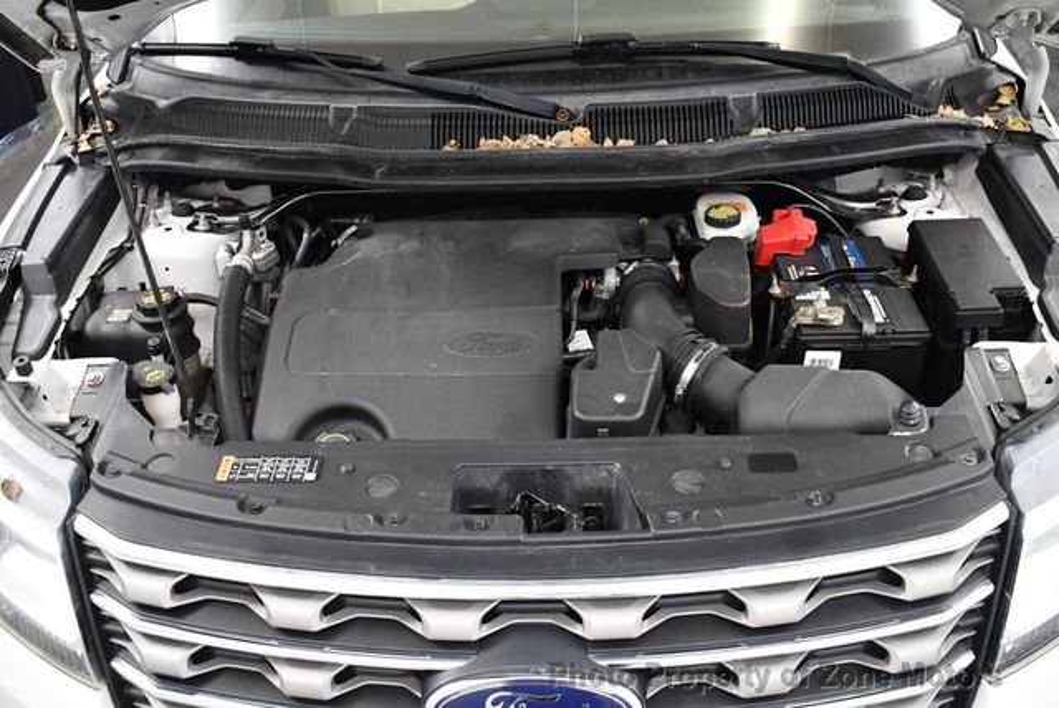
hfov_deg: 53.1
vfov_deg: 36.9
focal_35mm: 36
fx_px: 1060
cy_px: 354
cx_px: 530
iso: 2800
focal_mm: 18
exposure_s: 1/125
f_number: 3.5
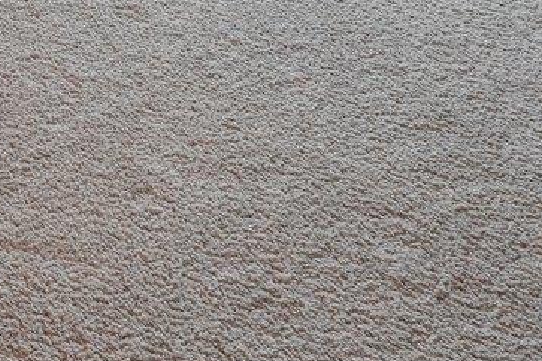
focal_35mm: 79
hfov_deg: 21.4
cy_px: -562
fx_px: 1189
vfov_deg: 12.5
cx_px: -284
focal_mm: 14
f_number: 8
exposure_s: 1/4
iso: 400
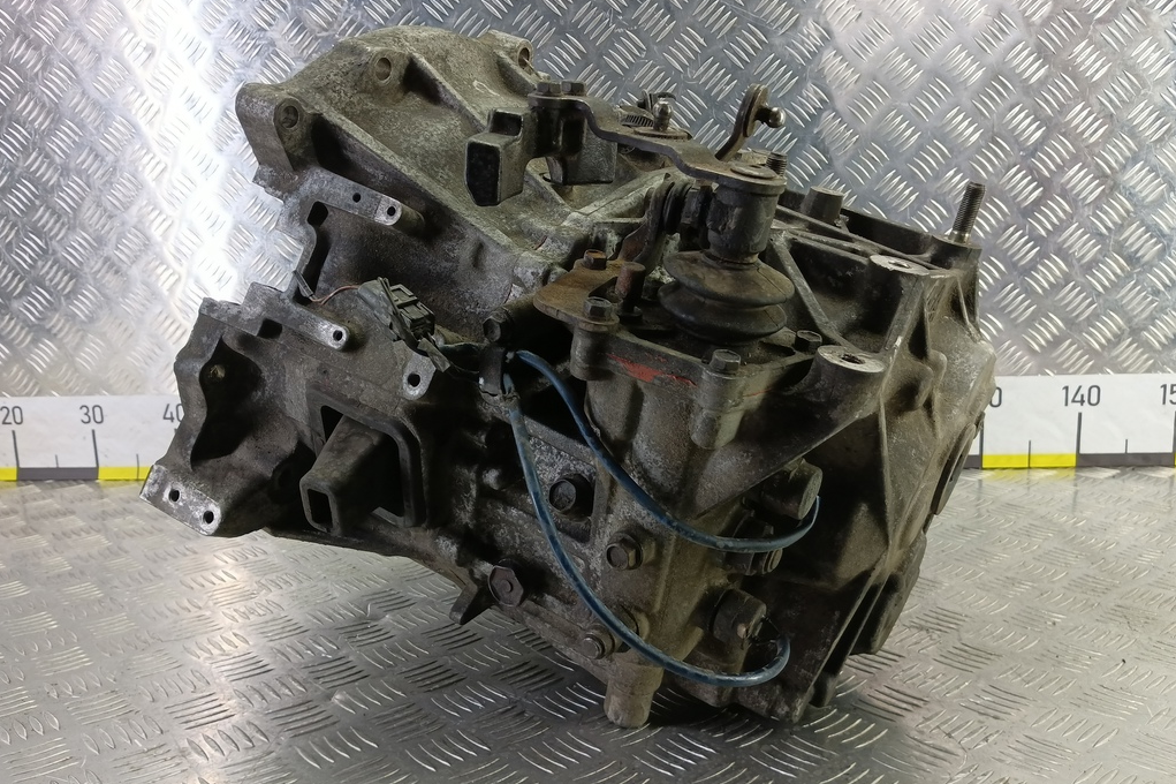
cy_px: 384
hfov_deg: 73.8
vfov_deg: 53.1
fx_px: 784
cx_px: 587
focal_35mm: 24
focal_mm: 4.11
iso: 202
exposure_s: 1/50
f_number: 1.6
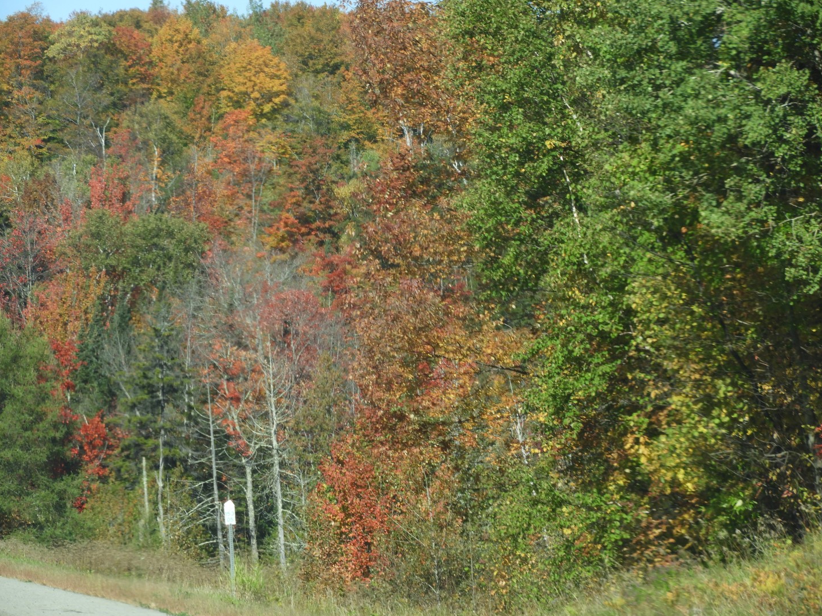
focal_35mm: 301
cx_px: 410
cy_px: 309
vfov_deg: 4.9
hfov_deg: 6.6
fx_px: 7147
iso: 100
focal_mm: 53.7
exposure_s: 1/250
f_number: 5.5
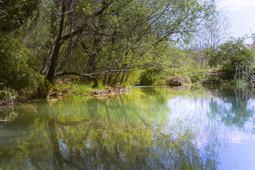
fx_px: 496
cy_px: 85
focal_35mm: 70
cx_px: 128
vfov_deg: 19.4
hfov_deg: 28.9
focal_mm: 70
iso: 200
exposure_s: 1/320
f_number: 8
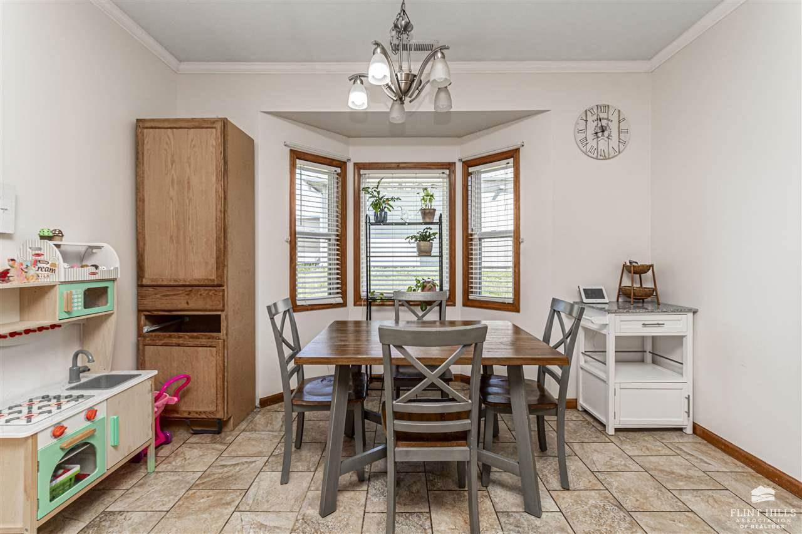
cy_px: 267
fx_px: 334
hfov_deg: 100.4
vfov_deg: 77.3
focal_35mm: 15
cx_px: 401
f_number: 10
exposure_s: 1/60
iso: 320
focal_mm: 10
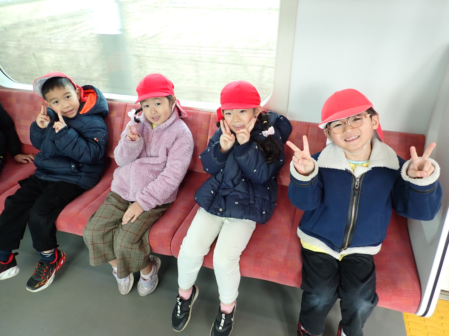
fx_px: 324
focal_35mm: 25
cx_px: 224
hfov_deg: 69.4
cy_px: 168
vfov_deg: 54.9
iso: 160
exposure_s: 1/125
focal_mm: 4.5
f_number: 2
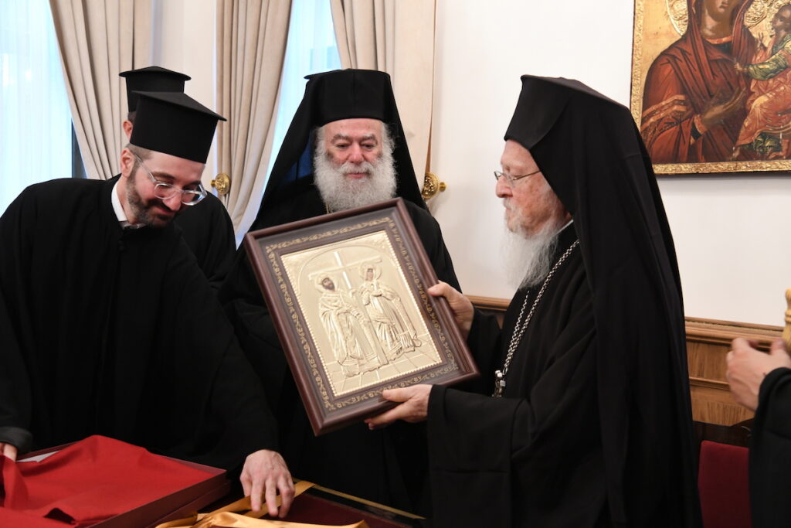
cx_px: 396
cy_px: 264
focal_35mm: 42
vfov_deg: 31.9
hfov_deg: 46.4
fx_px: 923
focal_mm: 42
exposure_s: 1/80
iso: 4000
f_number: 5.6
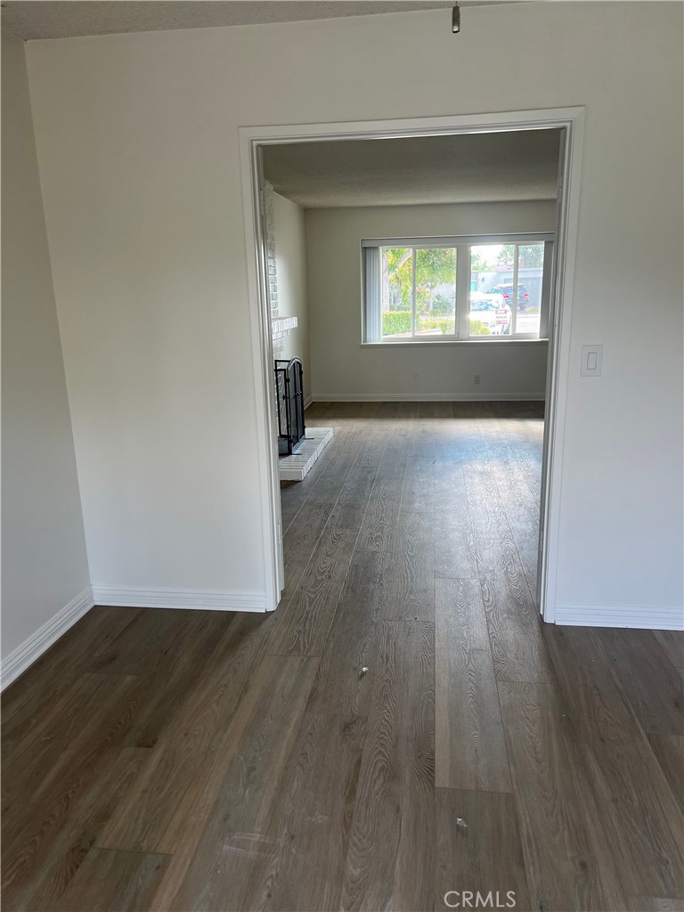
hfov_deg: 53.1
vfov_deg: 67.3
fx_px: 685
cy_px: 456
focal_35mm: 26
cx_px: 342
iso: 80
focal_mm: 5.7
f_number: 1.5
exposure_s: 1/121
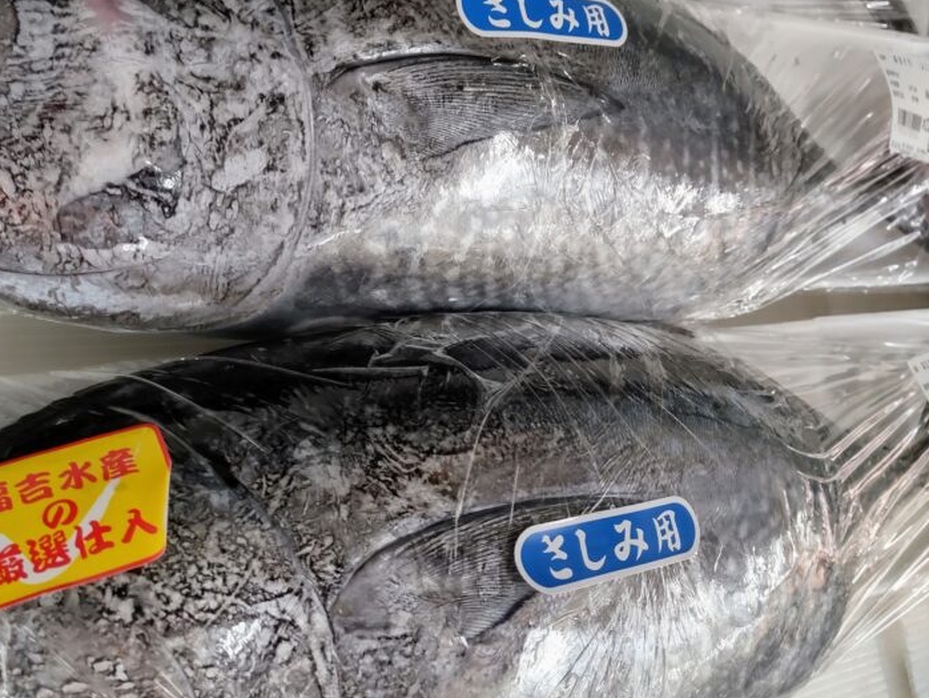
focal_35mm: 33
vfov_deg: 43.0
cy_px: 361
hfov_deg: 54.1
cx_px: 301
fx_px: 886
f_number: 2
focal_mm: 3.43
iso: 170
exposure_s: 1/33
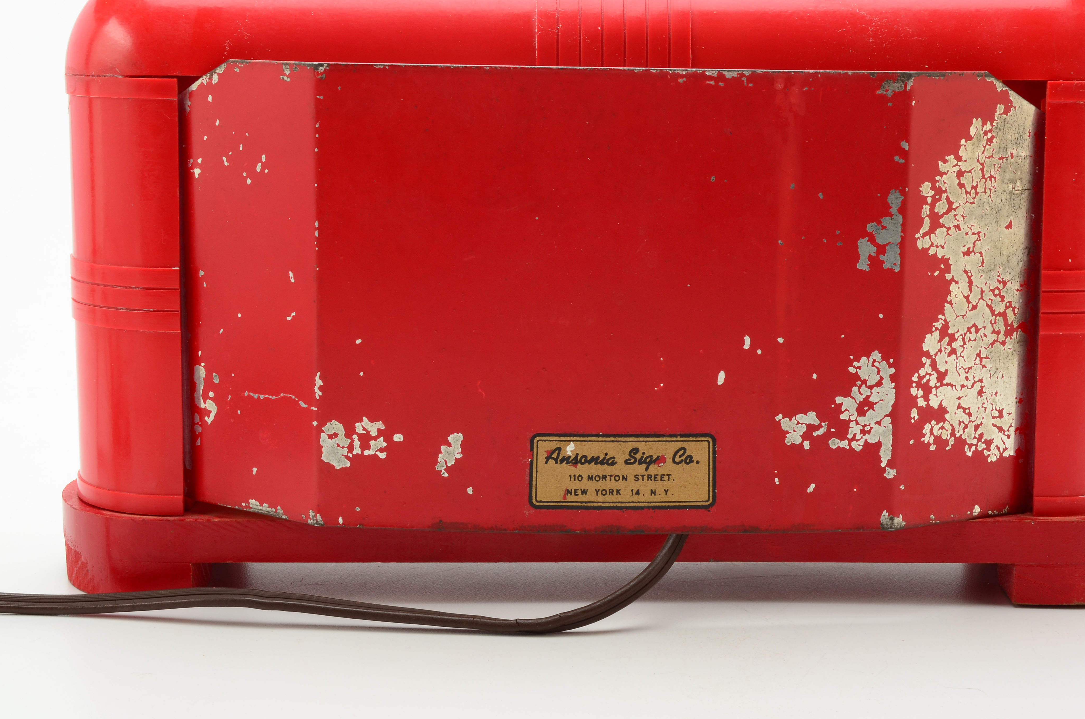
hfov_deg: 29.7
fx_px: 2045
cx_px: 607
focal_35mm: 68
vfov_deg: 19.9
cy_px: 292
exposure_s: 1/160
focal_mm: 38
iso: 100
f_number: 18
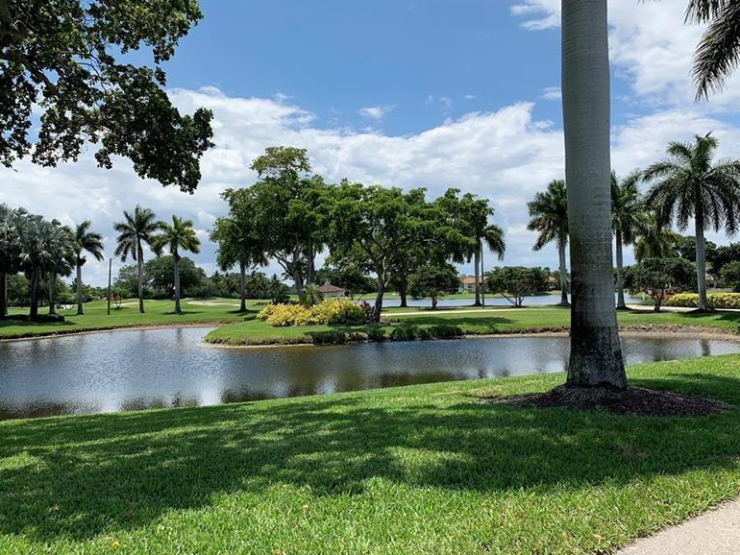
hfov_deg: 65.3
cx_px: 371
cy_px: 275
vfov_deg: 51.4
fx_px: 577
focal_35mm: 27
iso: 25
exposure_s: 1/2481
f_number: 1.8
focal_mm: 4.25
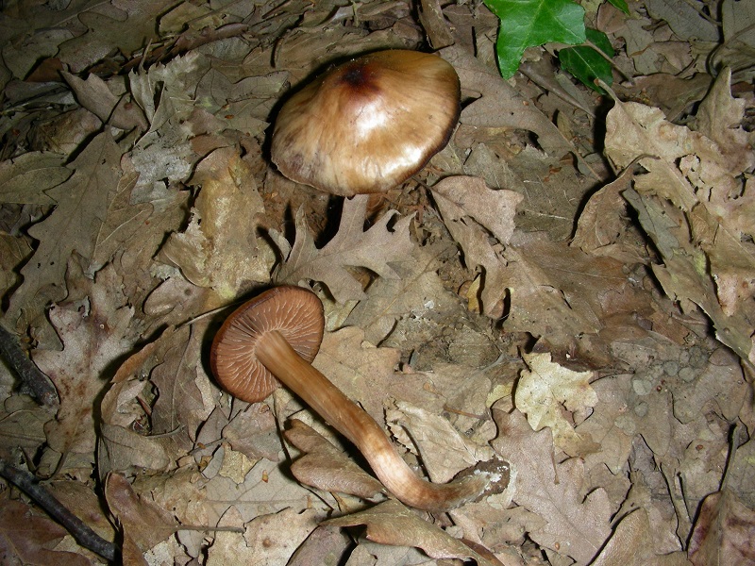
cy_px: 283
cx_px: 378
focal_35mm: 38
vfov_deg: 37.7
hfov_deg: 49.0
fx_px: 829
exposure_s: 1/60.1
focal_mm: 6.3
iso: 50
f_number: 6.8
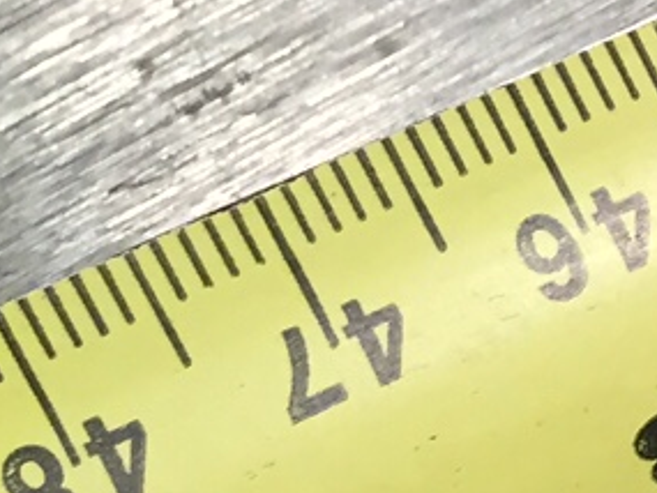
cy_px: 136
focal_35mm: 166
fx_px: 3152
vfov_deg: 8.9
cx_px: 1870
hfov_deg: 9.6
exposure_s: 1/30
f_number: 2.2
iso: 40
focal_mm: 4.15
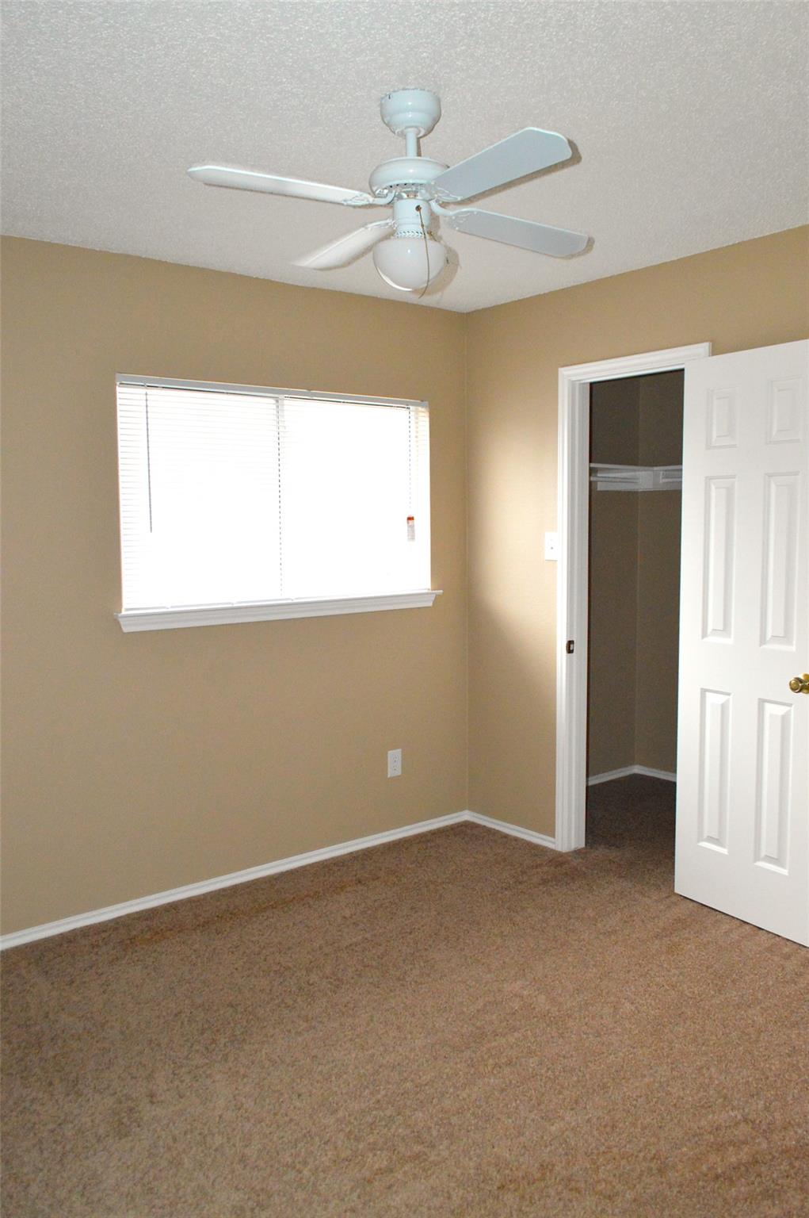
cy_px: 609
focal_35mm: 27
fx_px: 912
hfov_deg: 47.8
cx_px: 404
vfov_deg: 67.4
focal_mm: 18
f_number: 5.6
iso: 3600
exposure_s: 1/160
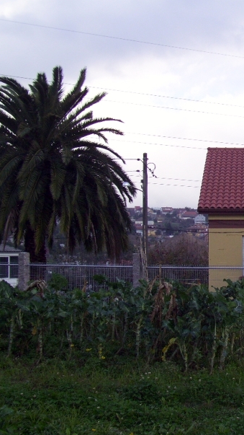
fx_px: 748
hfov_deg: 17.7
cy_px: 241
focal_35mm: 65
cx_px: 290
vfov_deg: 32.3
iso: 80
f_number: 3.4
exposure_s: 1/400
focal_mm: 7.1
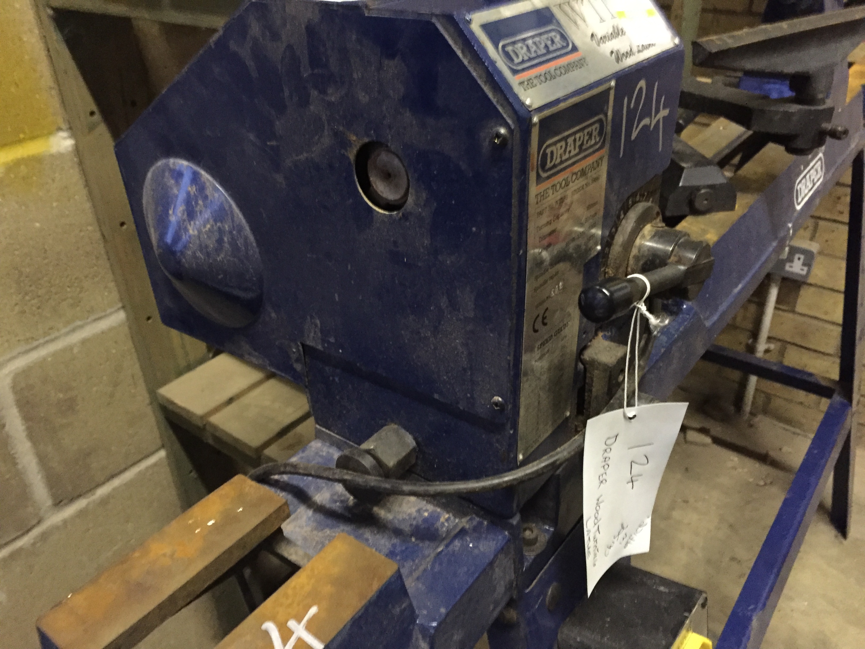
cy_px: 324
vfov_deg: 48.2
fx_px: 725
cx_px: 432
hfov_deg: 61.7
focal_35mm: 29
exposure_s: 1/17
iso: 640
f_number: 2.2
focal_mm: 4.15
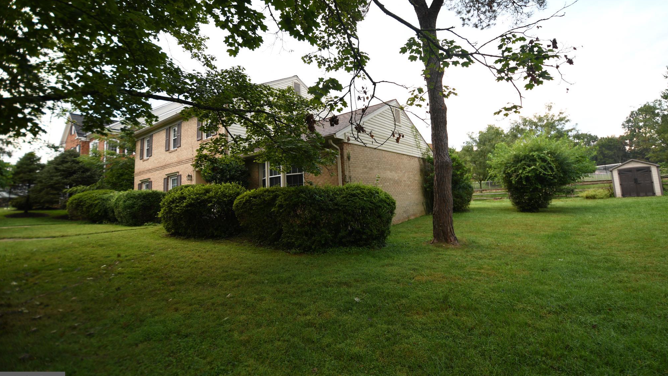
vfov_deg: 66.9
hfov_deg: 99.4
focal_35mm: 16
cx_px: 332
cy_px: 169
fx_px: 283
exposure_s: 1/25
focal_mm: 10
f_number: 3.5
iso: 80
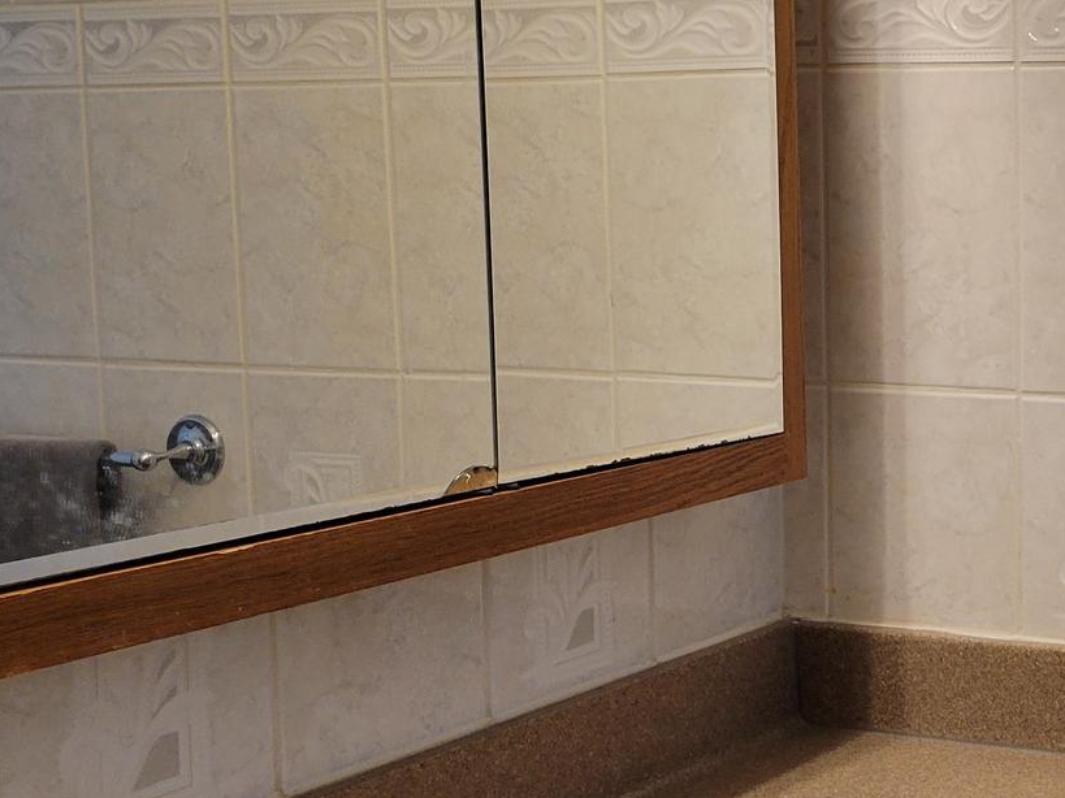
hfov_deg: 26.7
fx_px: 2000
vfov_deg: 22.6
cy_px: 355
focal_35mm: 65
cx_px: 1256
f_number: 1.8
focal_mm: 5.4
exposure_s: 1/120
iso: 200
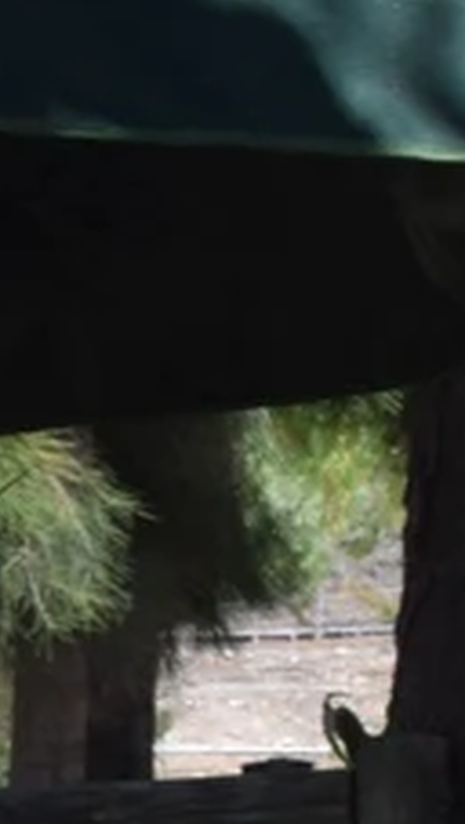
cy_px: 1761
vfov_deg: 6.1
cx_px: -2503
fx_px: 7548
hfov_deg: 3.1
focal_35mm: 345
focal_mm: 26
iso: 250
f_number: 8
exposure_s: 1/250
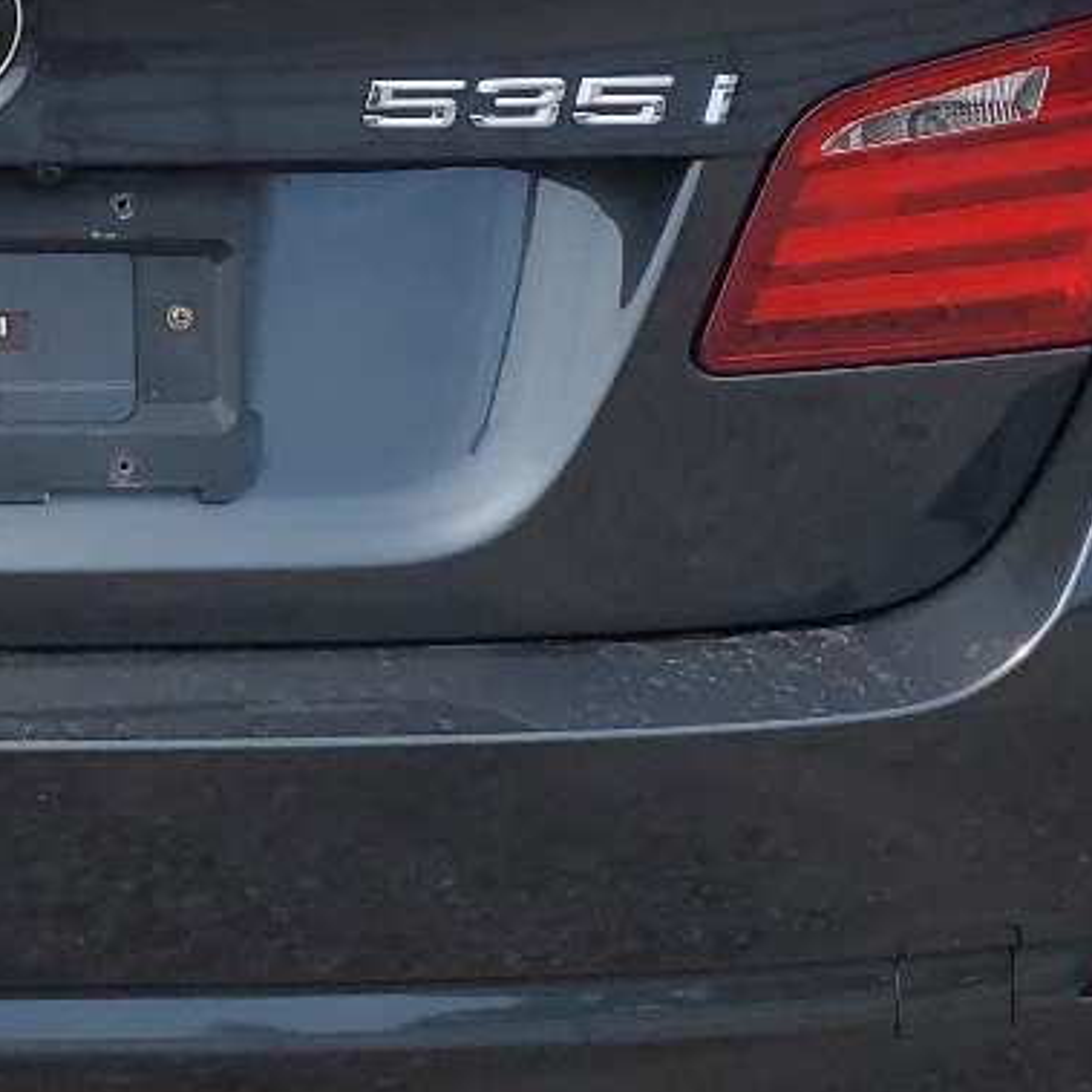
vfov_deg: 17.7
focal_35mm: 97
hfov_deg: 17.2
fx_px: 3462
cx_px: -193
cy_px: 193
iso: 50
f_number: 1.5
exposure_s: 1/2000
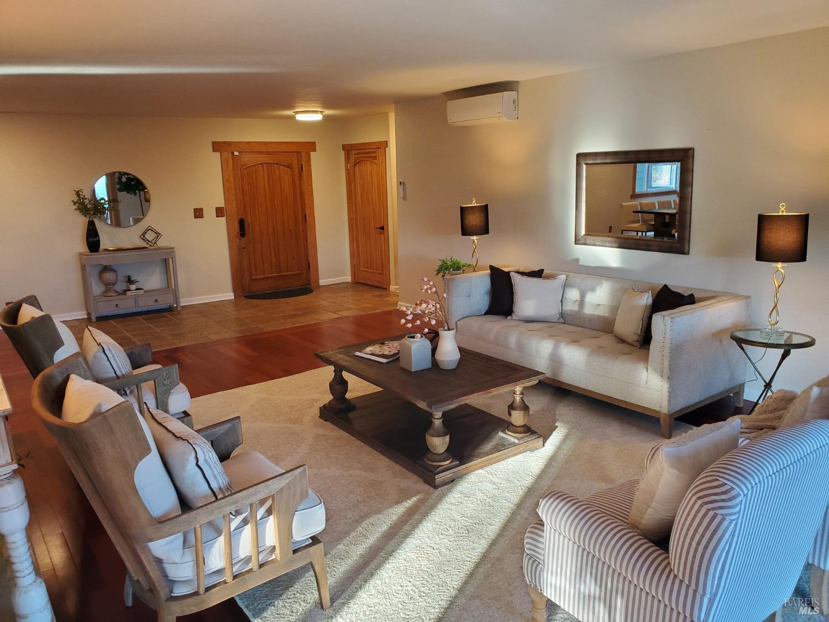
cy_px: 311
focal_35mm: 26
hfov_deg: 67.3
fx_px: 623
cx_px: 414
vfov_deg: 53.1
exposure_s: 1/60
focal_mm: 4.3
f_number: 2.4
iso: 250
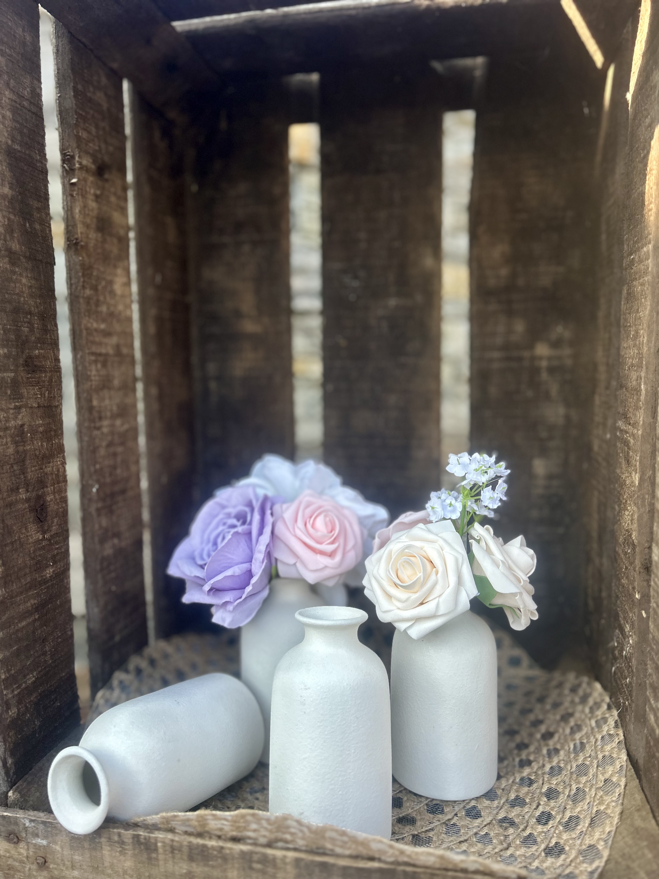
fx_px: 660
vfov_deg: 67.3
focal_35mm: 26
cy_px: 440
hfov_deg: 53.1
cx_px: 330
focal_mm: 5.7
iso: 50
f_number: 1.5
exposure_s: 1/709
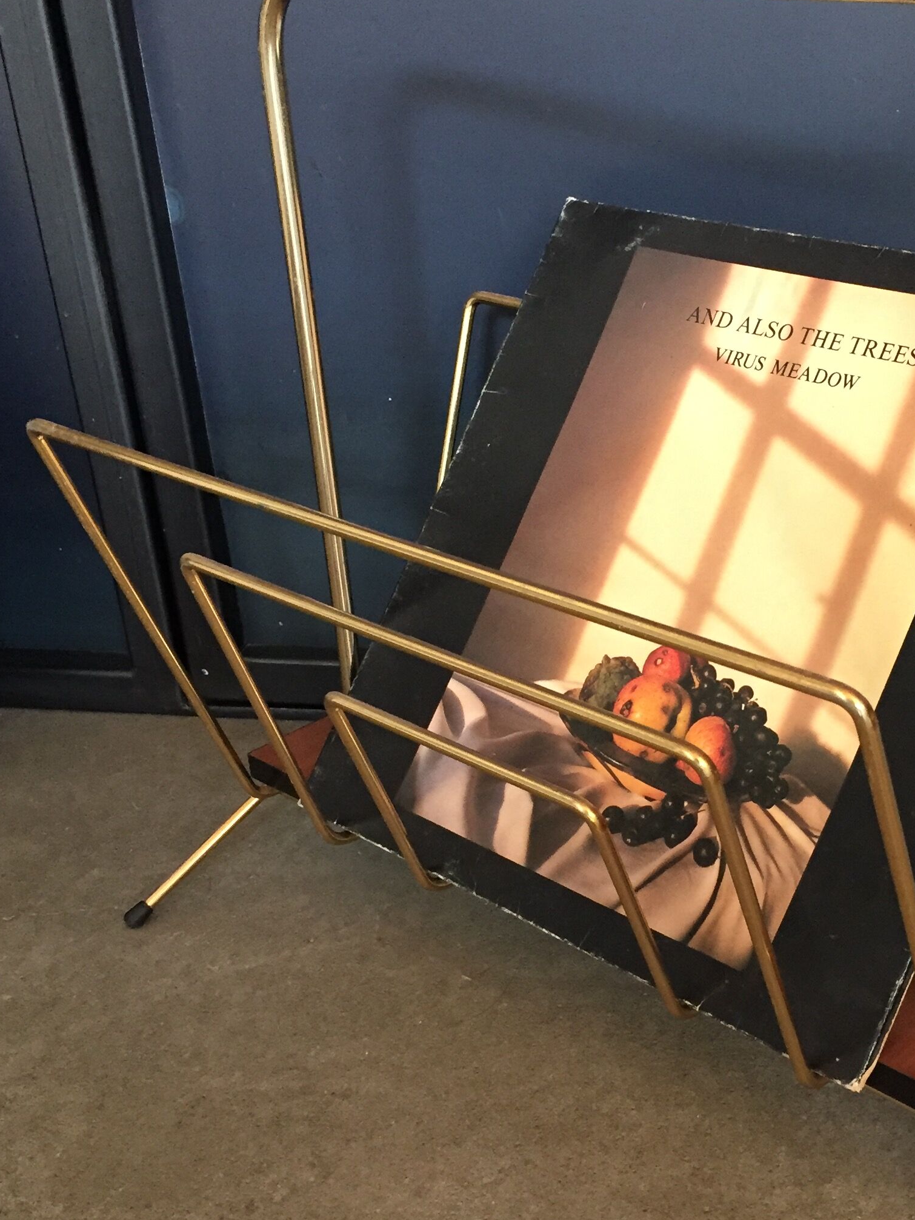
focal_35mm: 47
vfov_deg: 40.4
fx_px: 1657
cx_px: 631
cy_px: 692
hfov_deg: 30.6
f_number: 2.2
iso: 250
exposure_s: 1/25
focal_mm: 4.15
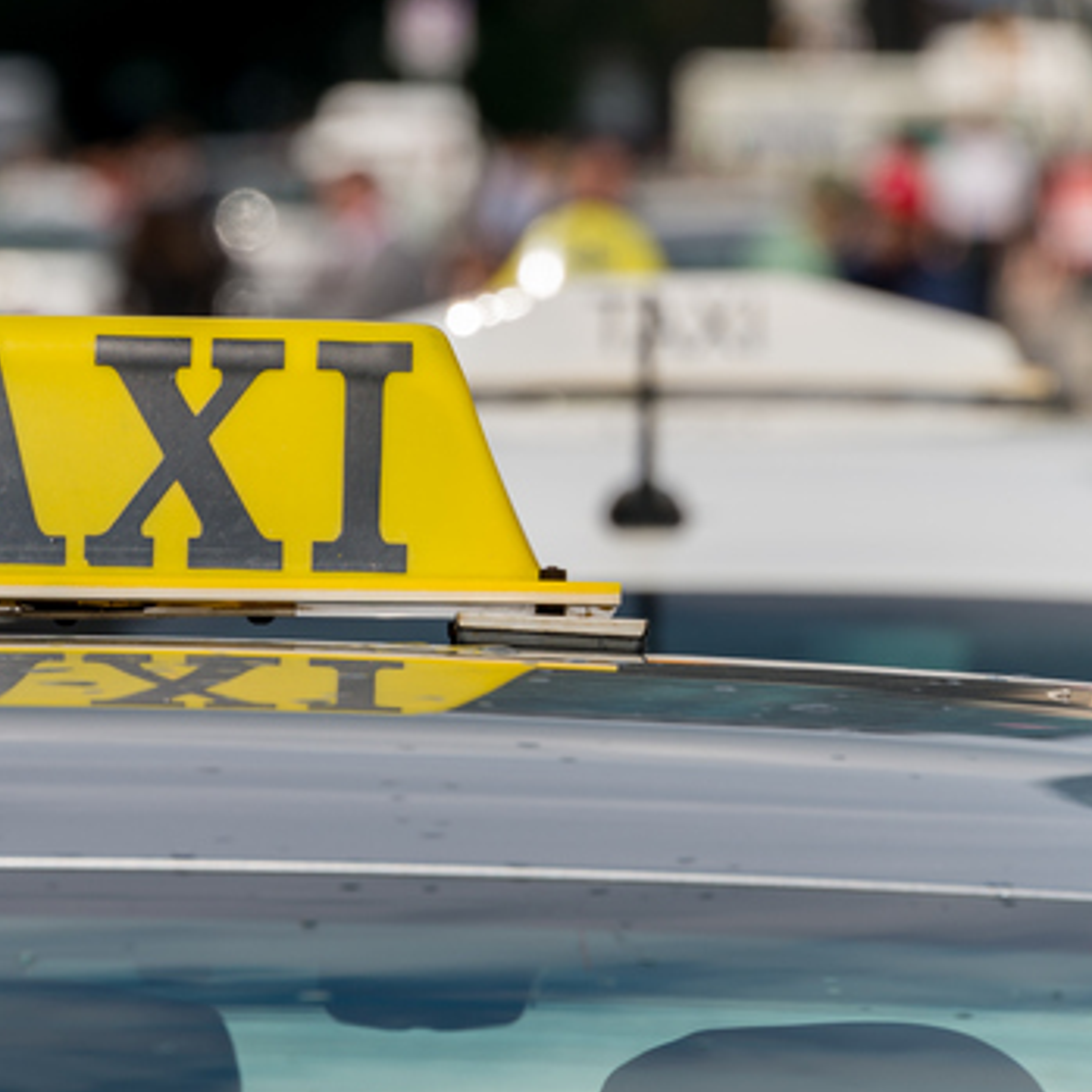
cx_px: 214
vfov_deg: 3.3
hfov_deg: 3.3
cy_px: 382
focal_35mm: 529
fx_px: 18880
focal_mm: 300
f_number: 8
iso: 100
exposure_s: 1/640
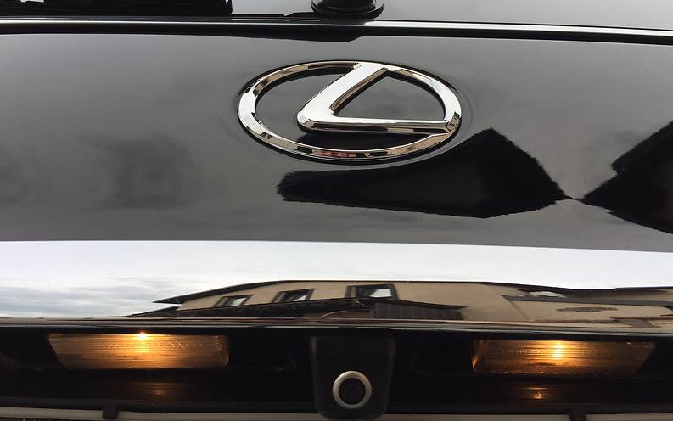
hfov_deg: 61.2
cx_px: 339
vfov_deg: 40.6
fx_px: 569
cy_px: 203
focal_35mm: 31
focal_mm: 4.2
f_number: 2.2
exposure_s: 1/670
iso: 32
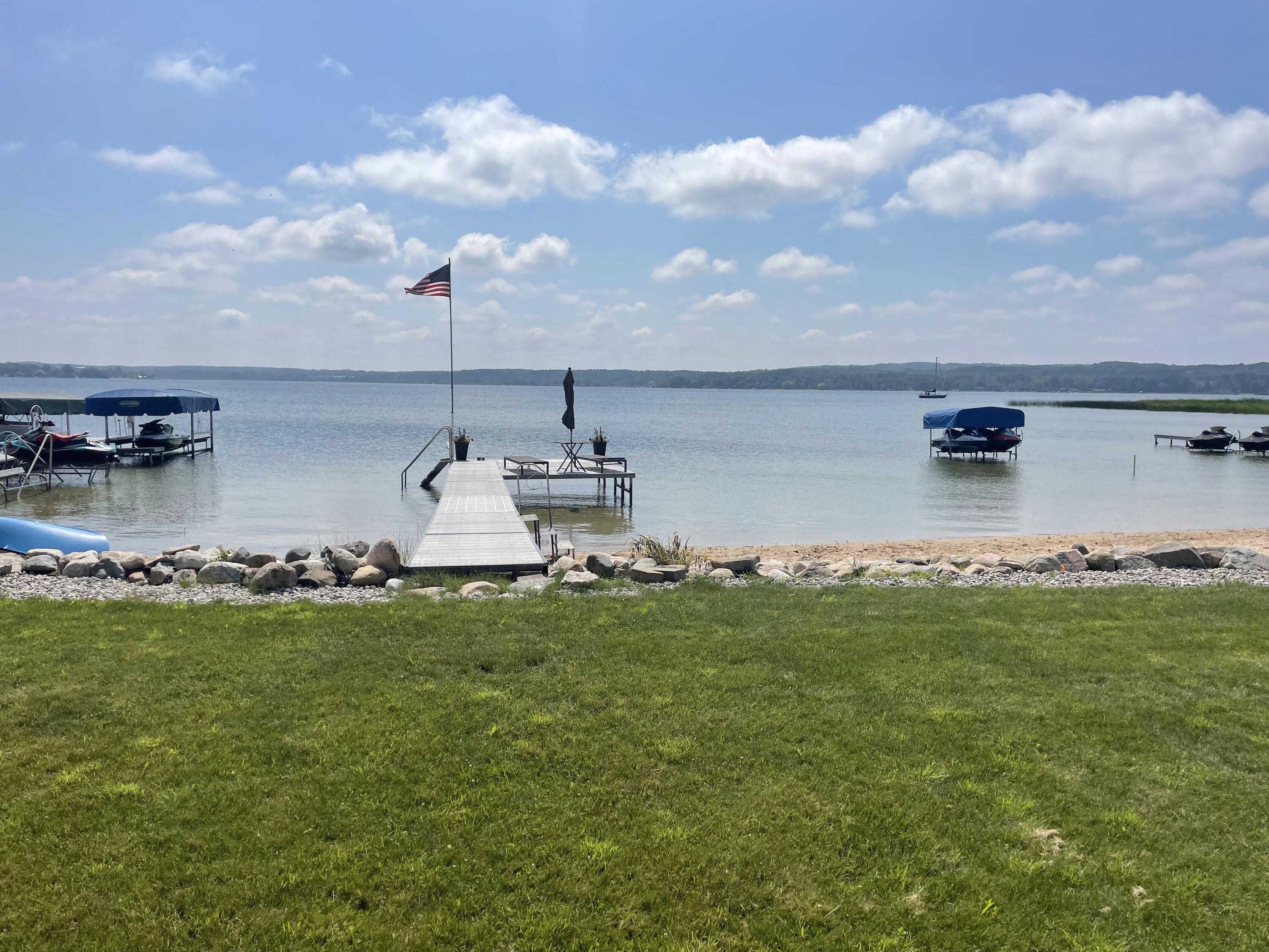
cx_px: 634
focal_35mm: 26
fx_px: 953
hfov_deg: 67.3
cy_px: 476
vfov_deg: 53.1
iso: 32
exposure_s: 1/8403
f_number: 1.6
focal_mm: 4.2
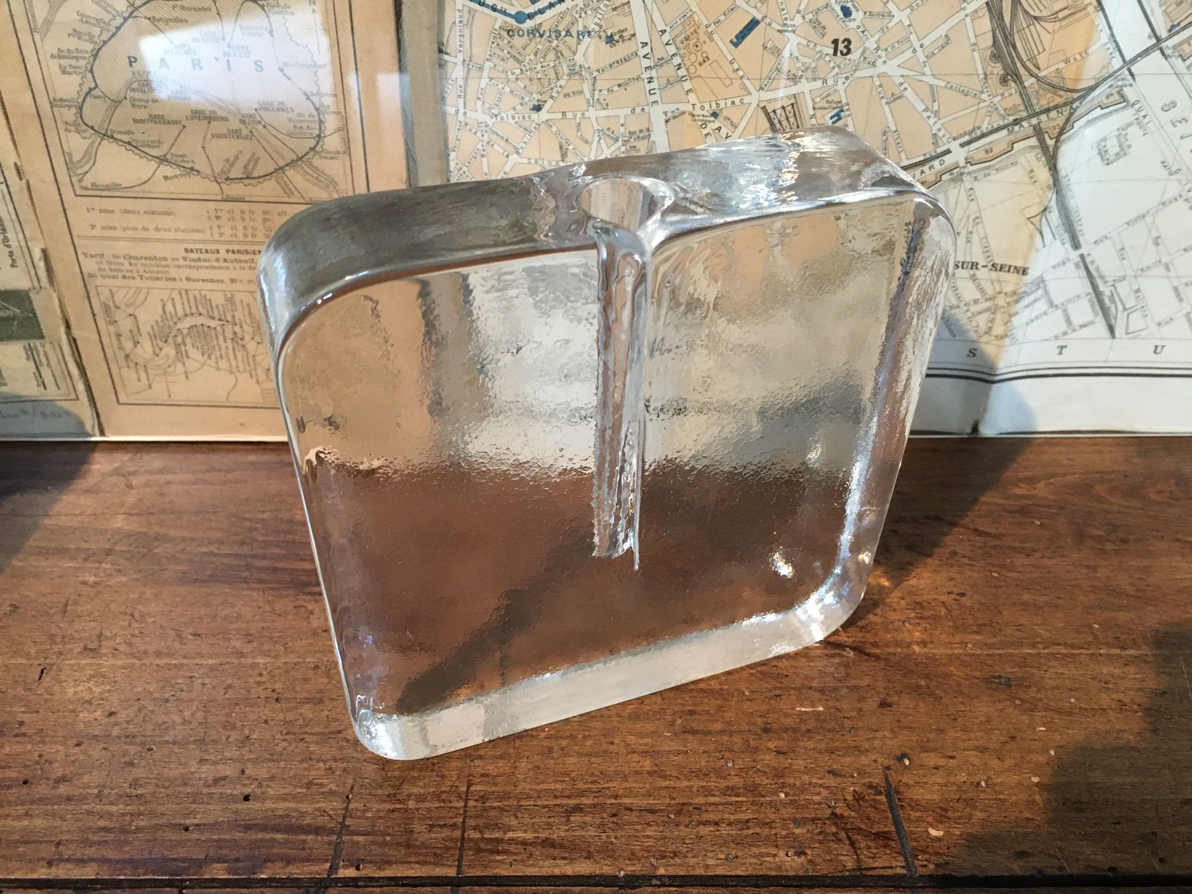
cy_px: 447
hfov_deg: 61.7
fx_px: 999
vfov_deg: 48.2
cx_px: 596
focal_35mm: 29
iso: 200
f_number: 2.2
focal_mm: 4.15
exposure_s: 1/17
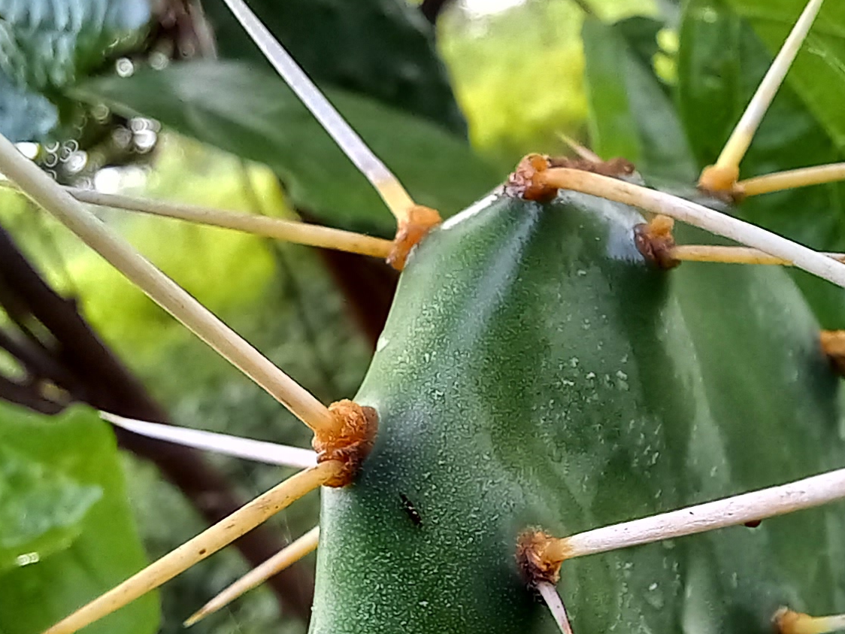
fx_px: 903
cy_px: 381
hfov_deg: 49.9
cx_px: 495
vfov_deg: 38.5
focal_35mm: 37
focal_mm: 2.13
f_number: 2.4
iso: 64
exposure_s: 1/100
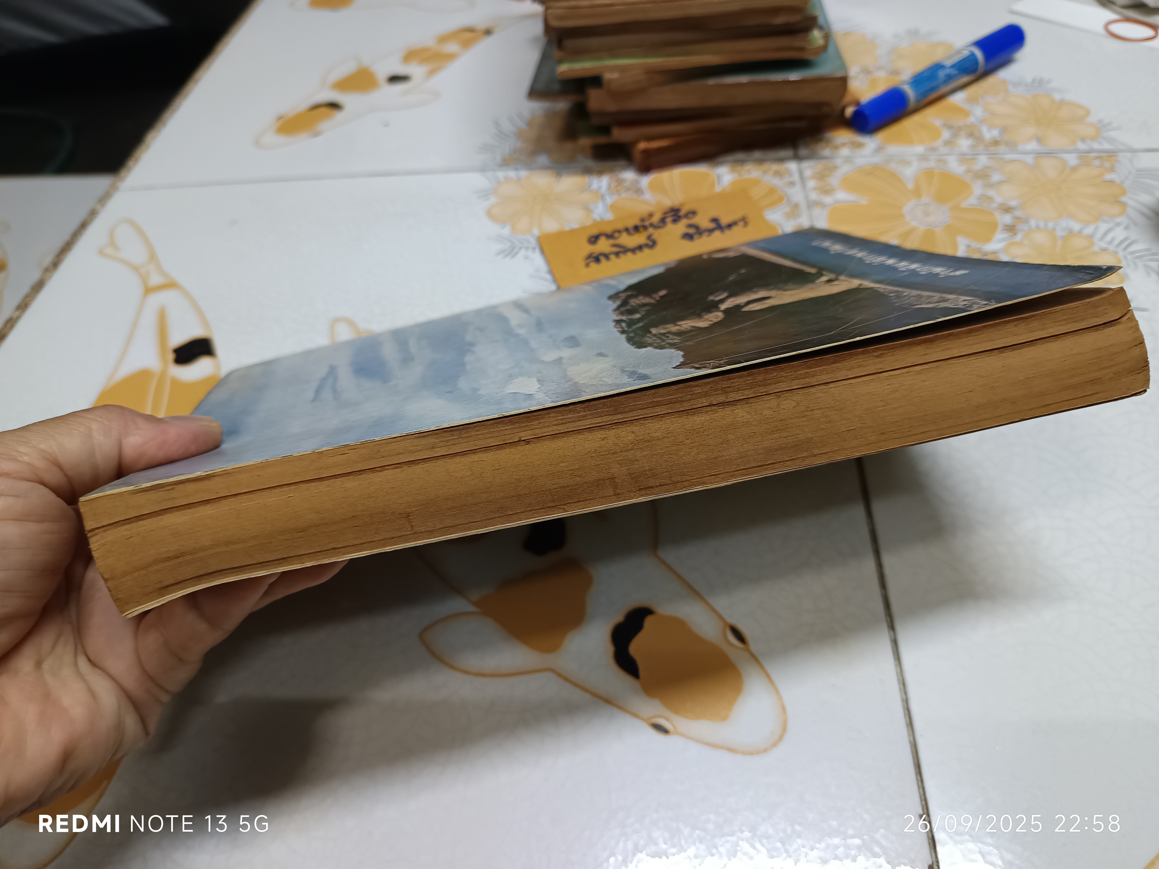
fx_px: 804
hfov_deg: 71.6
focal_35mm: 24
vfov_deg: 56.8
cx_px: 580
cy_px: 434
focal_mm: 5.31
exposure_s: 1/25
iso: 985
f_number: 1.7
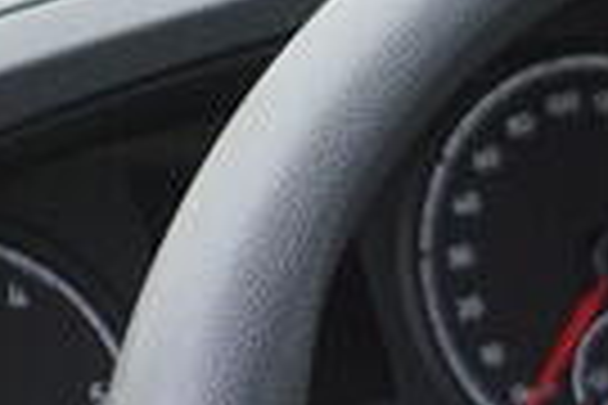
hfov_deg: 7.5
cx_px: 815
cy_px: 335
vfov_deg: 5.0
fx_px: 4610
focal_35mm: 273
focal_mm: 24
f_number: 2.8
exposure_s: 1/40
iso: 160
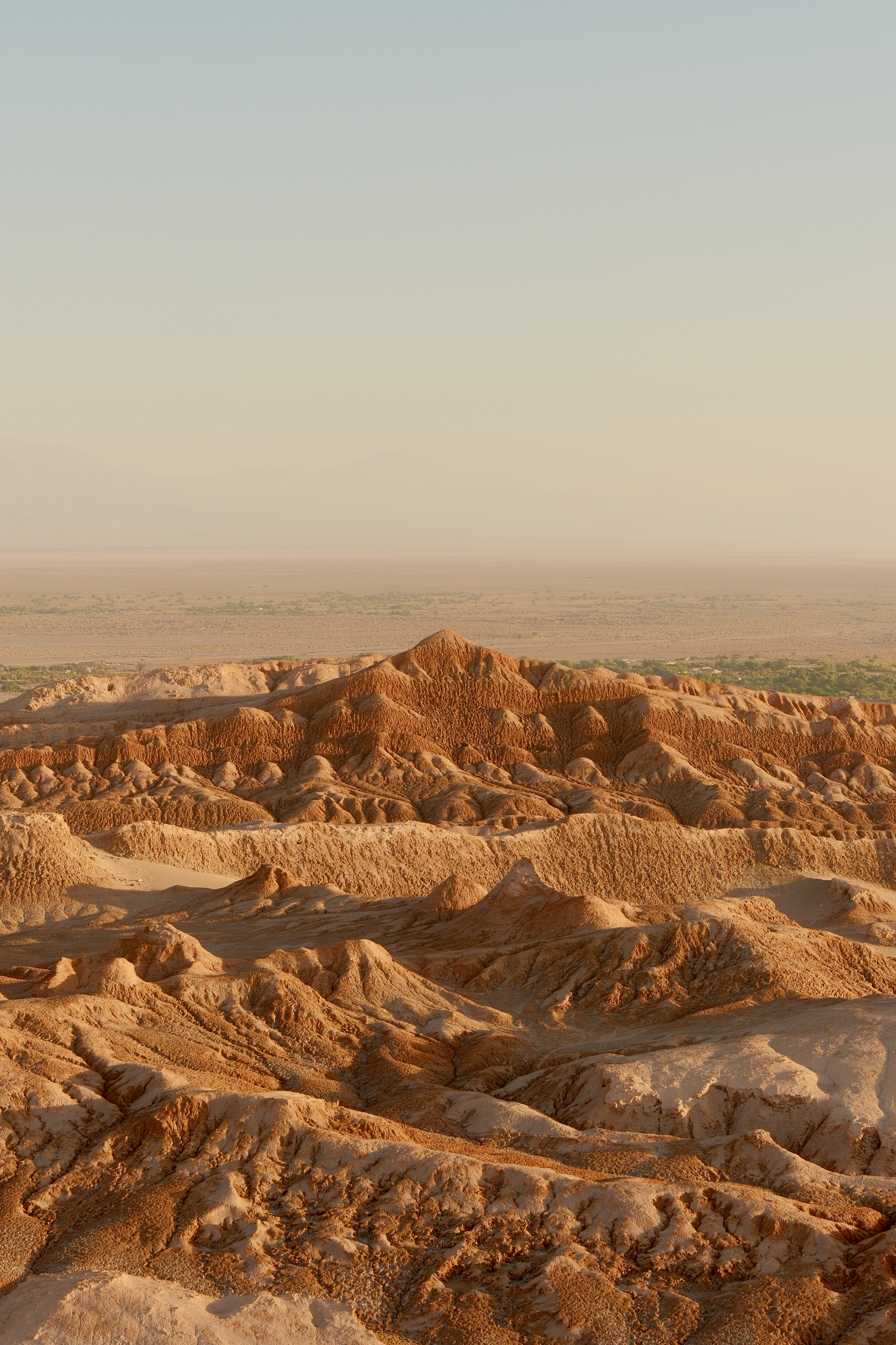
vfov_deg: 27.0
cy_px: 672
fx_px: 2800
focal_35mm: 75
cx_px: 448
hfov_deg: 18.2
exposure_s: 1/240
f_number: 10
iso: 640
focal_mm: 50
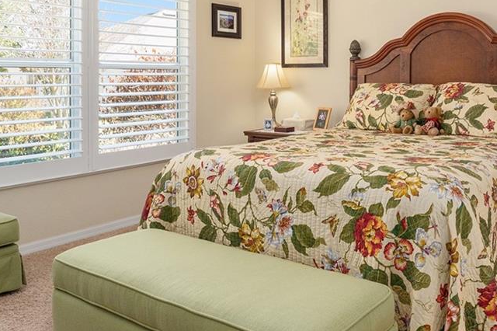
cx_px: 338
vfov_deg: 36.7
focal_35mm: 35
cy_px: 75
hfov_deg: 53.2
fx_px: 483
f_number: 7.1
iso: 400
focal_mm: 14
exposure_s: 1/6
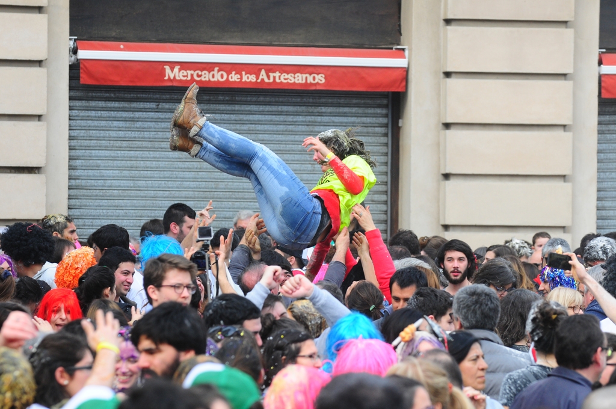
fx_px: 4614
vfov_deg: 5.1
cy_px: 204
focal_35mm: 270
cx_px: 308
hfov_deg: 7.6
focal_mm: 180
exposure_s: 1/500
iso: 400
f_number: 5.6
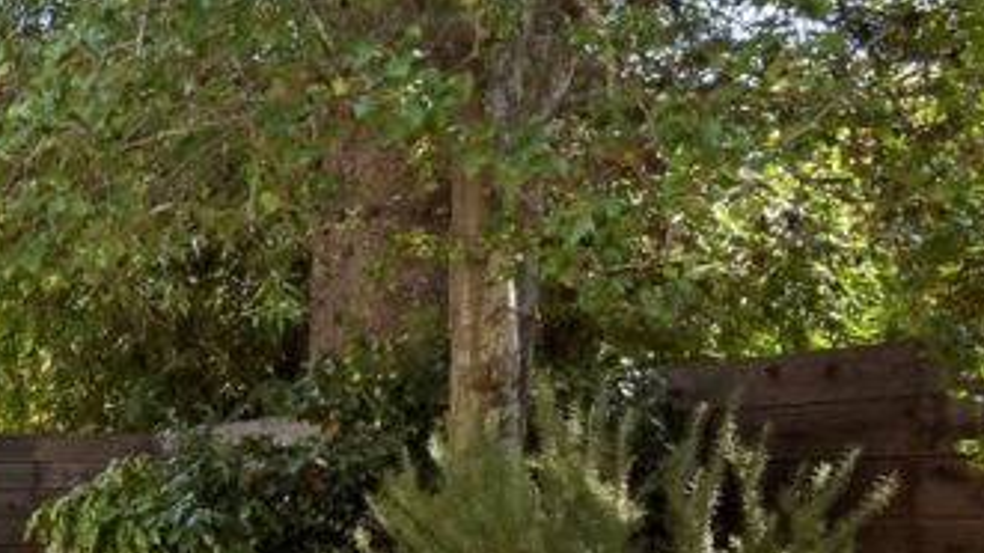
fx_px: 1435
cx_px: -517
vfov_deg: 21.4
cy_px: 483
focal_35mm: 55
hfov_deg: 26.5
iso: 800
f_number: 10
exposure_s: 1/400
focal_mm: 17
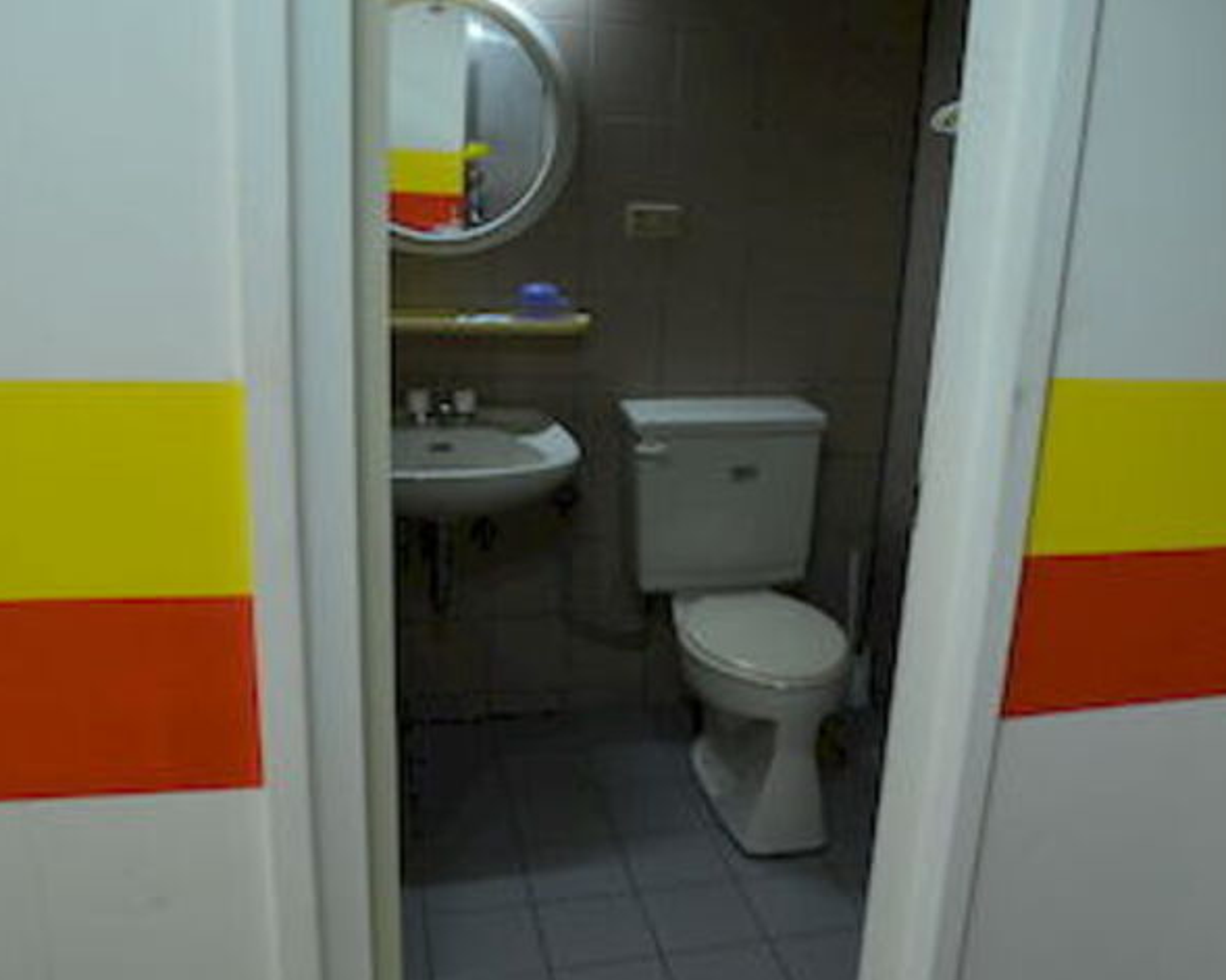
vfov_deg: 47.1
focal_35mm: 31
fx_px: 1125
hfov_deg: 56.9
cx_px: 706
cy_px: 497
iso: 720
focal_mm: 18
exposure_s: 1/15
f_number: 8
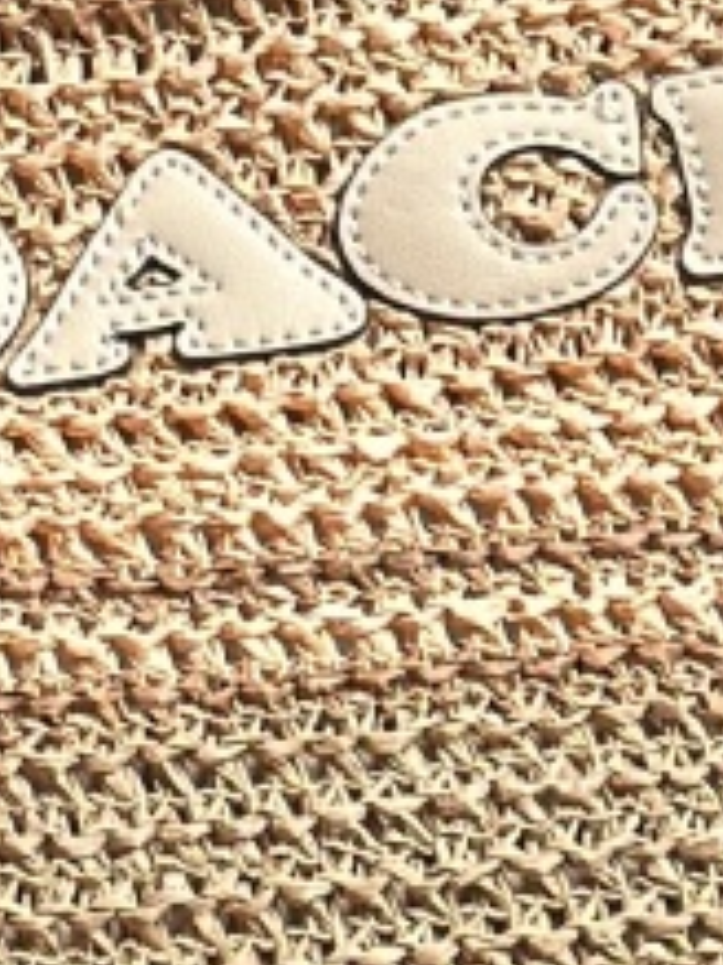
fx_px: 8809
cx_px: 137
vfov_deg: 6.2
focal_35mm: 316
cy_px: -621
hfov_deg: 4.7
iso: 100
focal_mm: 6.86
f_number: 1.78
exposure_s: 1/121
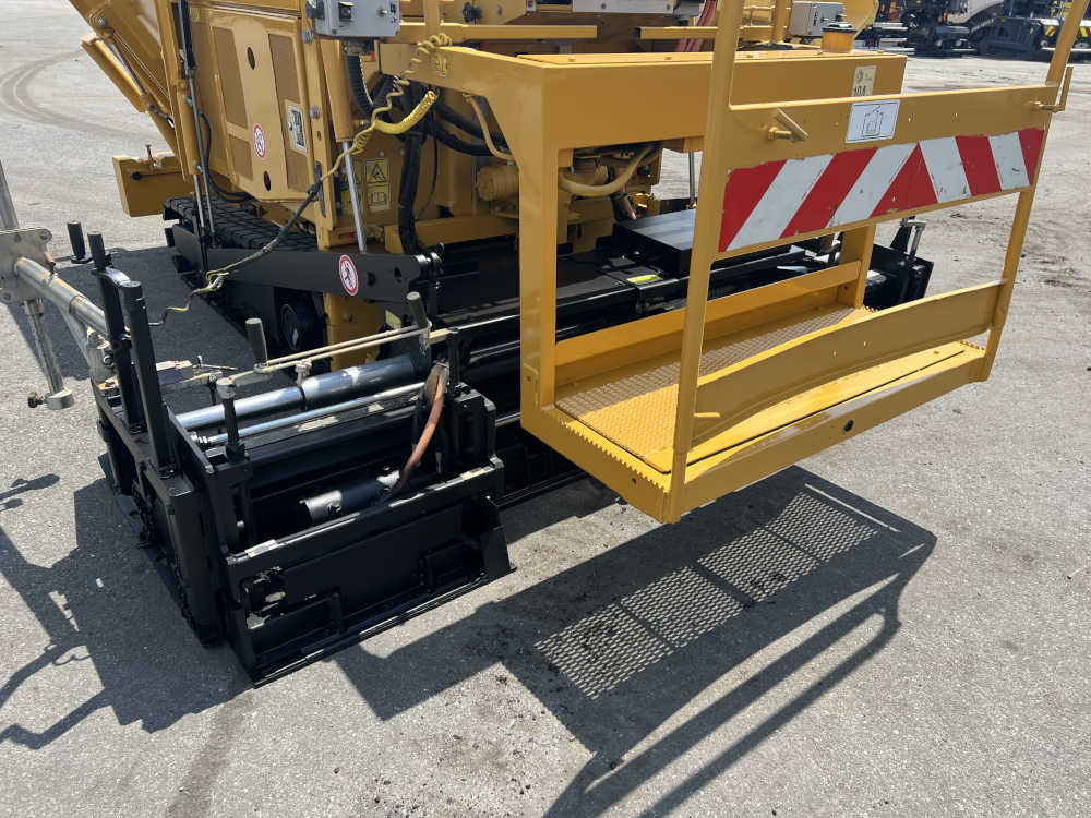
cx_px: 546
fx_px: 819
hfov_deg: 67.3
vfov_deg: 53.1
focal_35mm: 26
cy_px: 409
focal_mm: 5.7
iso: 50
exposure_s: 1/1972
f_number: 1.5
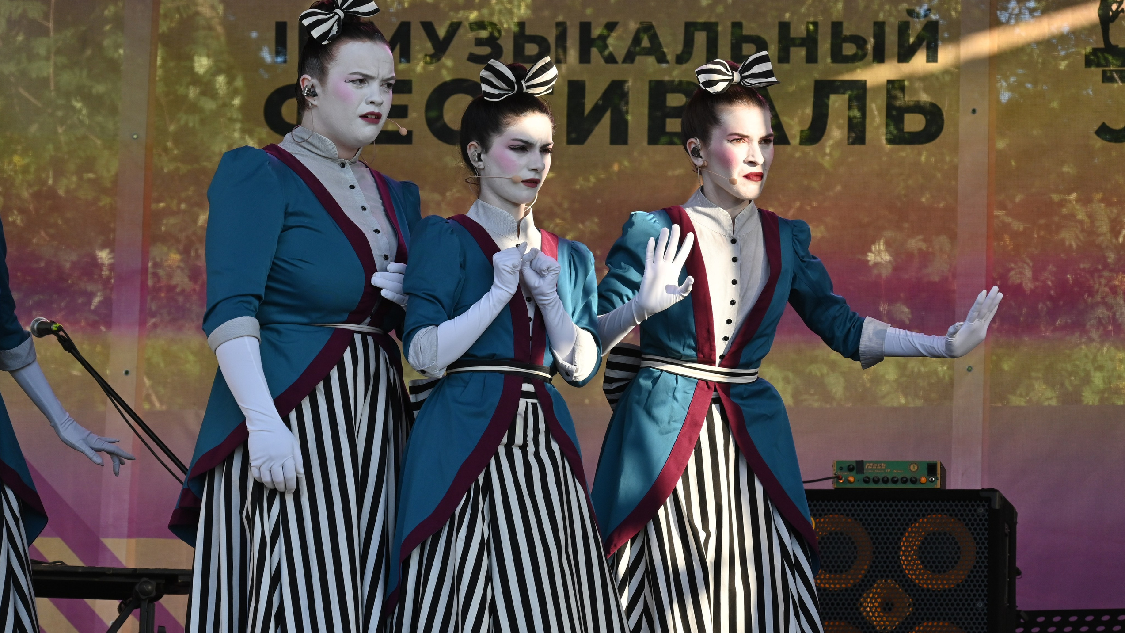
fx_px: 5892
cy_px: 338
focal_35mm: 198
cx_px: 560
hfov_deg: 10.9
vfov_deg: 6.1
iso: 400
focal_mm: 125
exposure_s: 1/400
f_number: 8
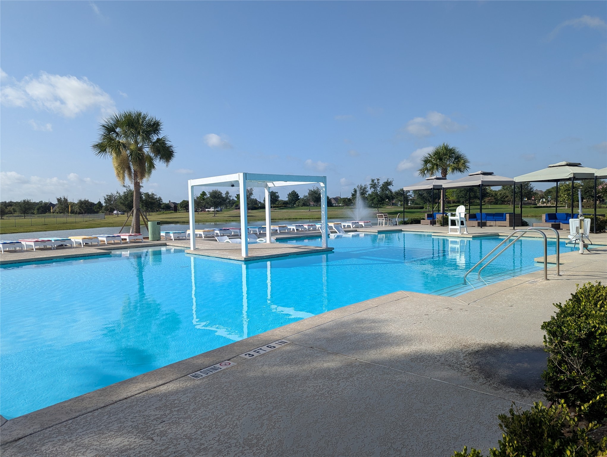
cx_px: 304
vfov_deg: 56.9
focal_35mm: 24
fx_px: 421
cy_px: 228
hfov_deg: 71.5
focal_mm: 6.81
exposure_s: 1/2571
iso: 40
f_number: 1.85
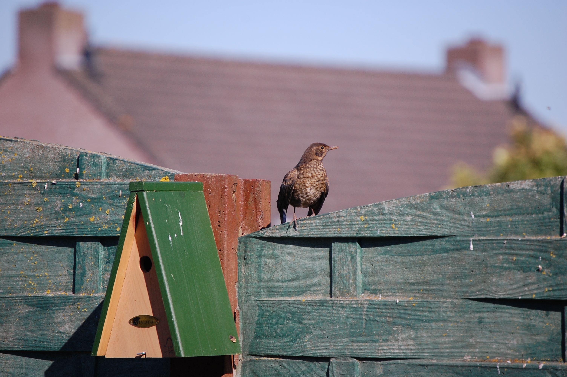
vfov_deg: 4.6
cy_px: 188
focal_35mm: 300
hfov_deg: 6.9
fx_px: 4721
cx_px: 284
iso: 320
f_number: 5.6
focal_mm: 200
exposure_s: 1/1000
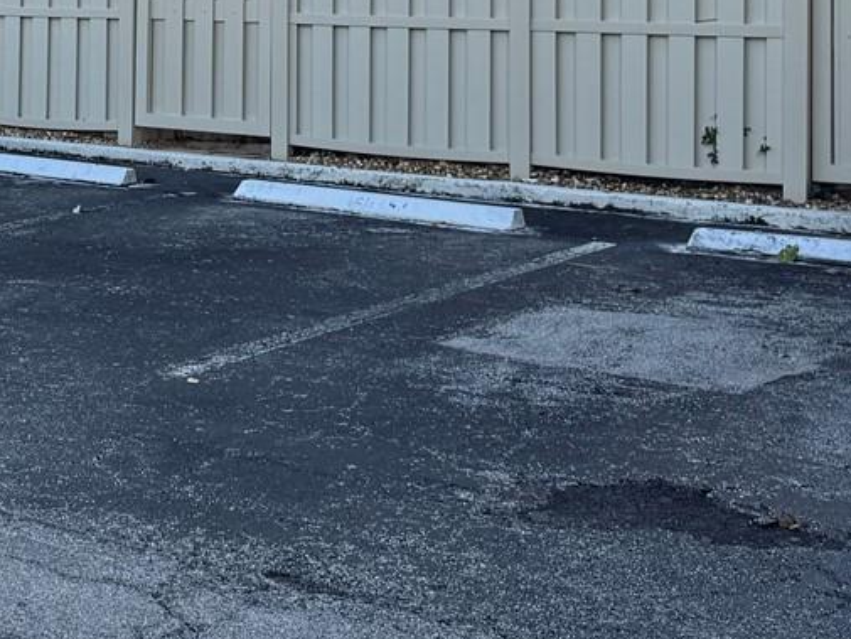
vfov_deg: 18.7
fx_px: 1869
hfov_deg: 23.8
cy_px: -51
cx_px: -110
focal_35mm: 76
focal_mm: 6.76
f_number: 1.78
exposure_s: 1/2506
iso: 80
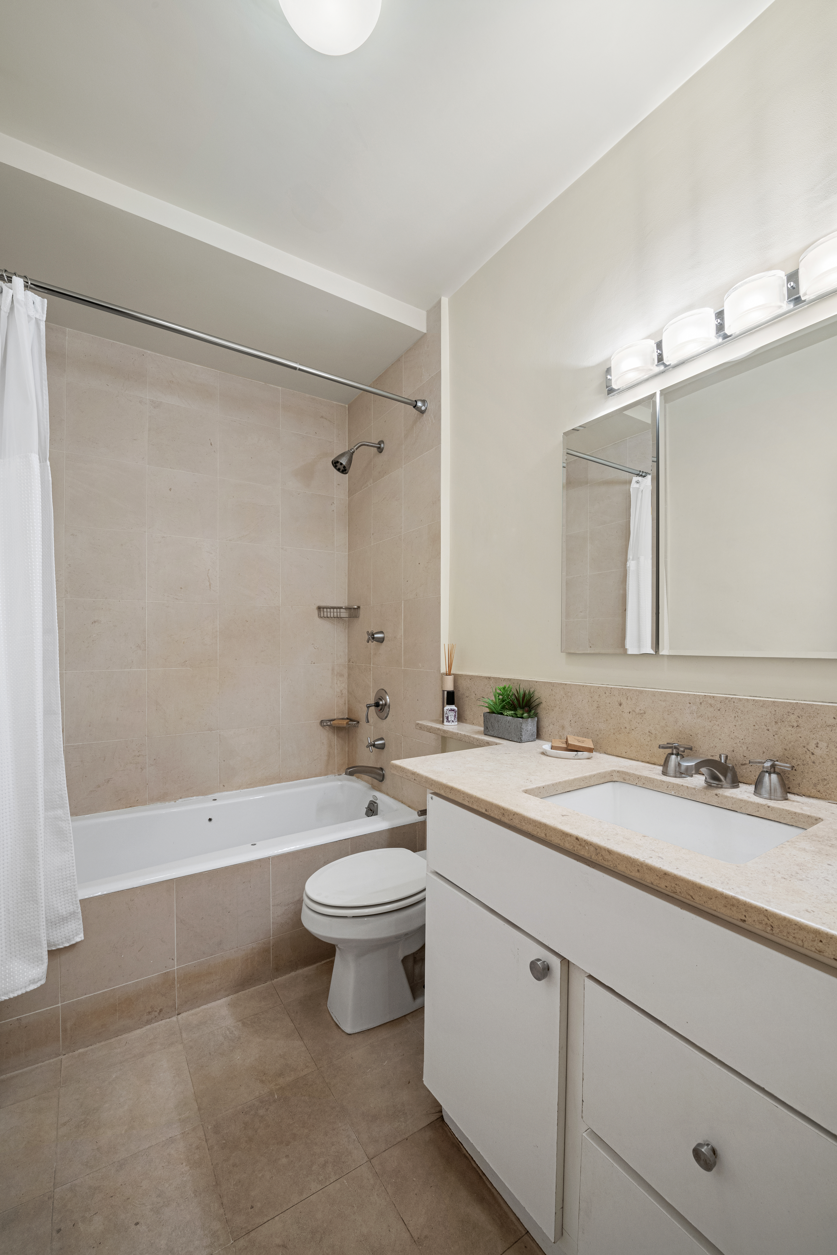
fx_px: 488
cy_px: 628
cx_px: 418
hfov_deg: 81.2
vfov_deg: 104.3
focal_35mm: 14
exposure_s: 1/3
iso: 250
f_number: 11
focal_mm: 14
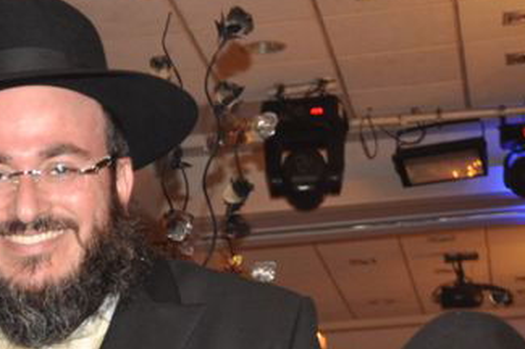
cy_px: 448
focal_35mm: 128
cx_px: 26
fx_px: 1859
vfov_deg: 10.5
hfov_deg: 15.8
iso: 400
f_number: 5
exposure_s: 1/60
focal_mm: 27
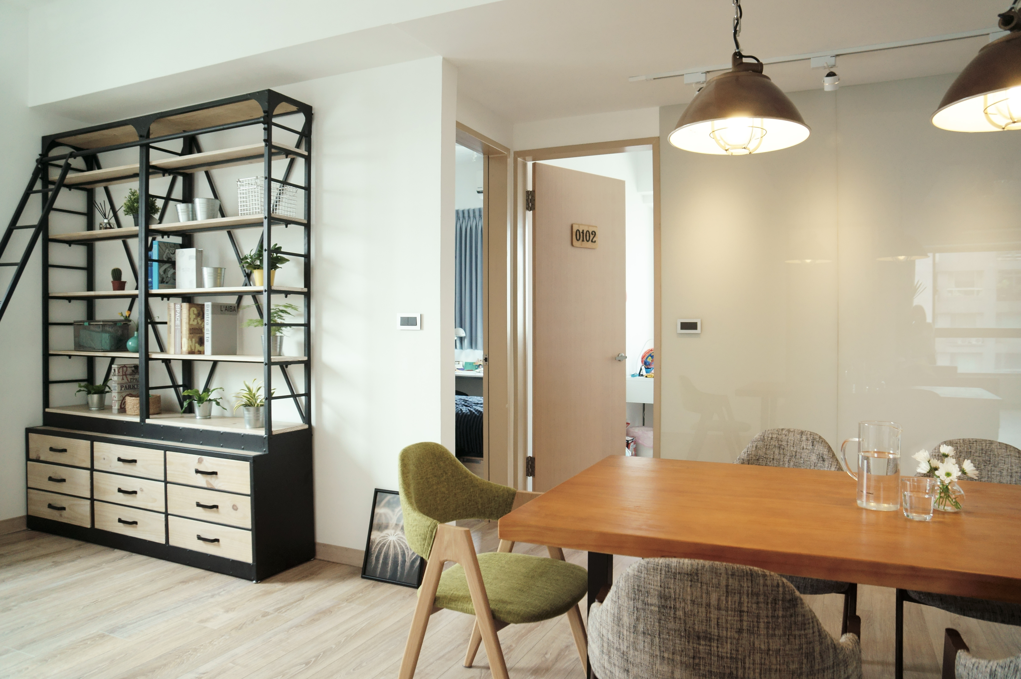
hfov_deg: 73.8
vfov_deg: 53.0
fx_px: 680
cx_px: 510
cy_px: 340
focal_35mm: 24
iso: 800
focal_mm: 16
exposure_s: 1/200
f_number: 4
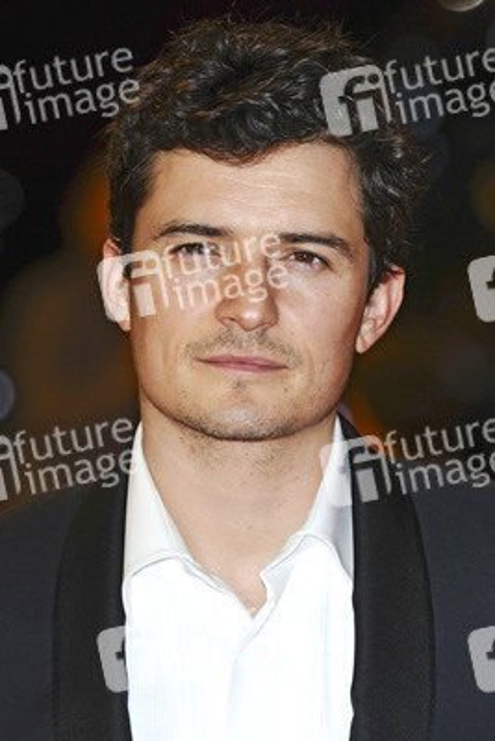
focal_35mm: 262
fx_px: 5409
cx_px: 248
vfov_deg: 7.8
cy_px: 370
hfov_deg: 5.2
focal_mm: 175
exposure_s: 1/200
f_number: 4.5
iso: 320
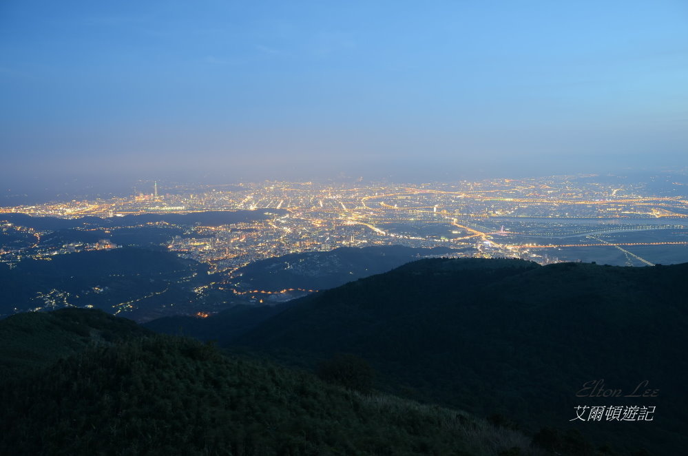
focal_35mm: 27
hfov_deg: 67.5
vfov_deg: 47.8
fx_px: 515
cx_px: 344
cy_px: 228
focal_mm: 18
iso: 100
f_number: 5.6
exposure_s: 10
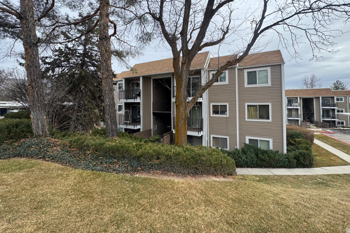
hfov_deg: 100.4
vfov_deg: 76.9
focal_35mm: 15
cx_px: 174
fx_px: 146
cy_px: 100
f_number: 2.2
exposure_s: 1/327
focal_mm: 2.22
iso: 40
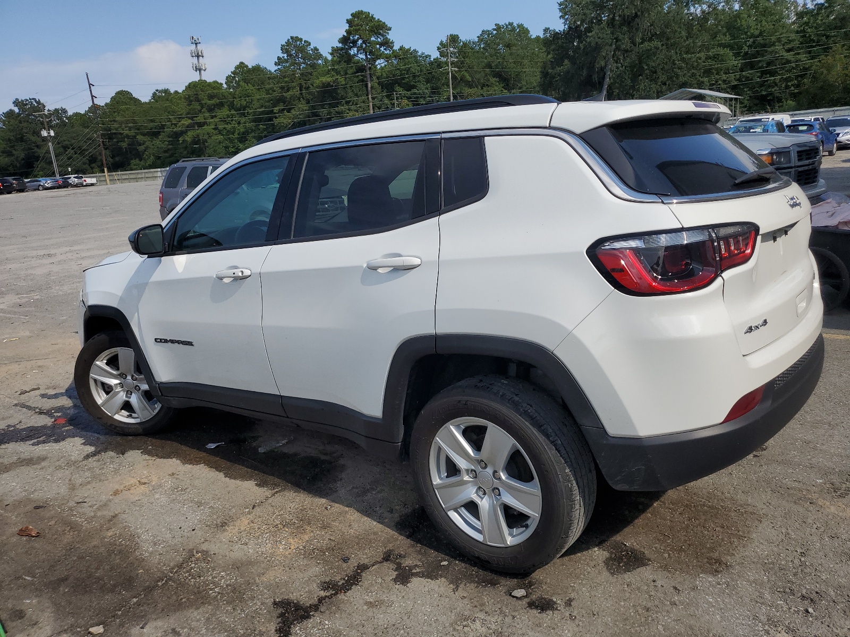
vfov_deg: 53.1
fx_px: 638
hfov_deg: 67.3
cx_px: 425
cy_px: 318
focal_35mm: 26
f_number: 1.5
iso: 50
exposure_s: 1/5000
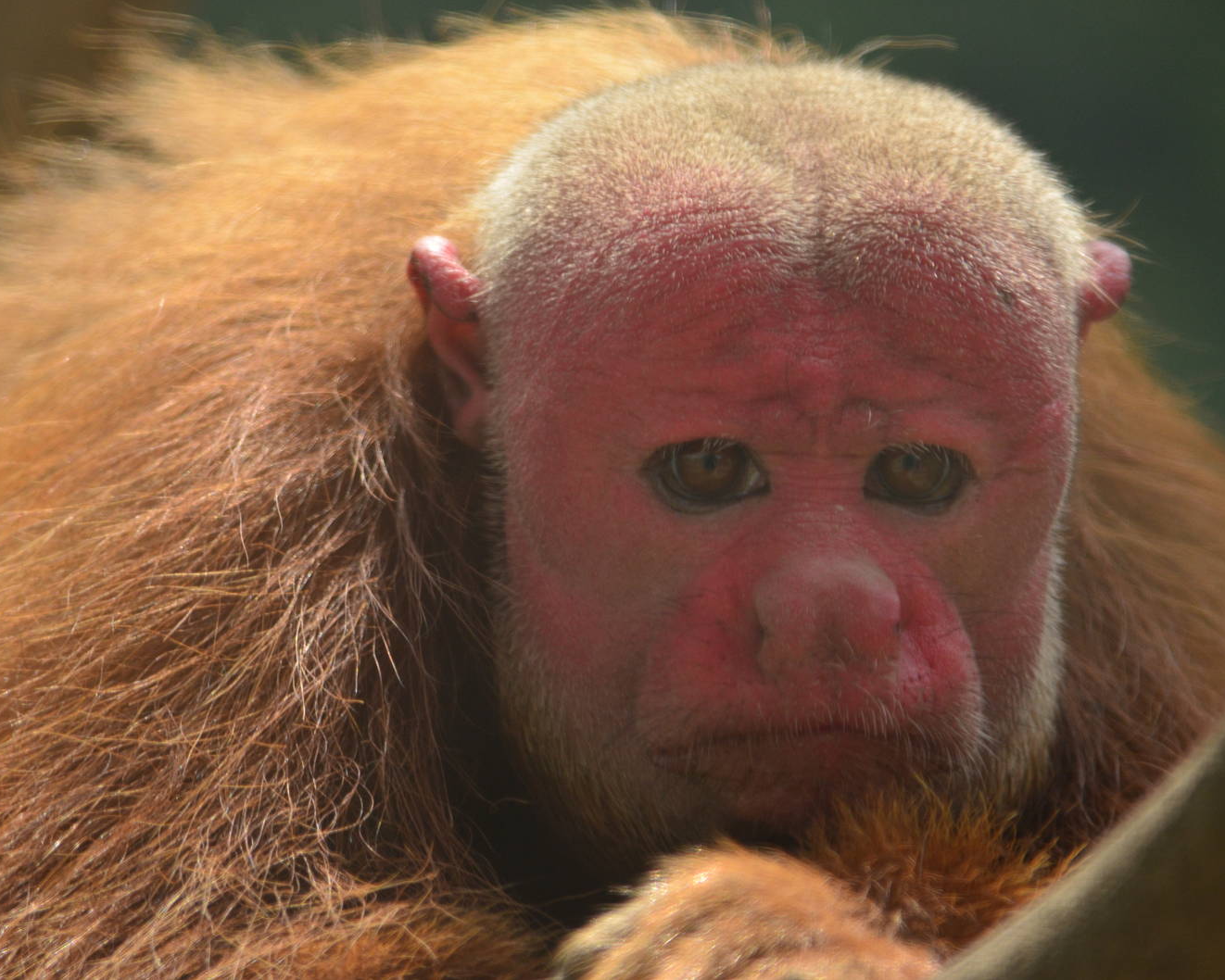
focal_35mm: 442
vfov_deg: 3.5
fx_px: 16027
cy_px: 490
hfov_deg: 4.4
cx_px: 537
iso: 500
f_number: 5.6
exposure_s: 1/1000
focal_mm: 260
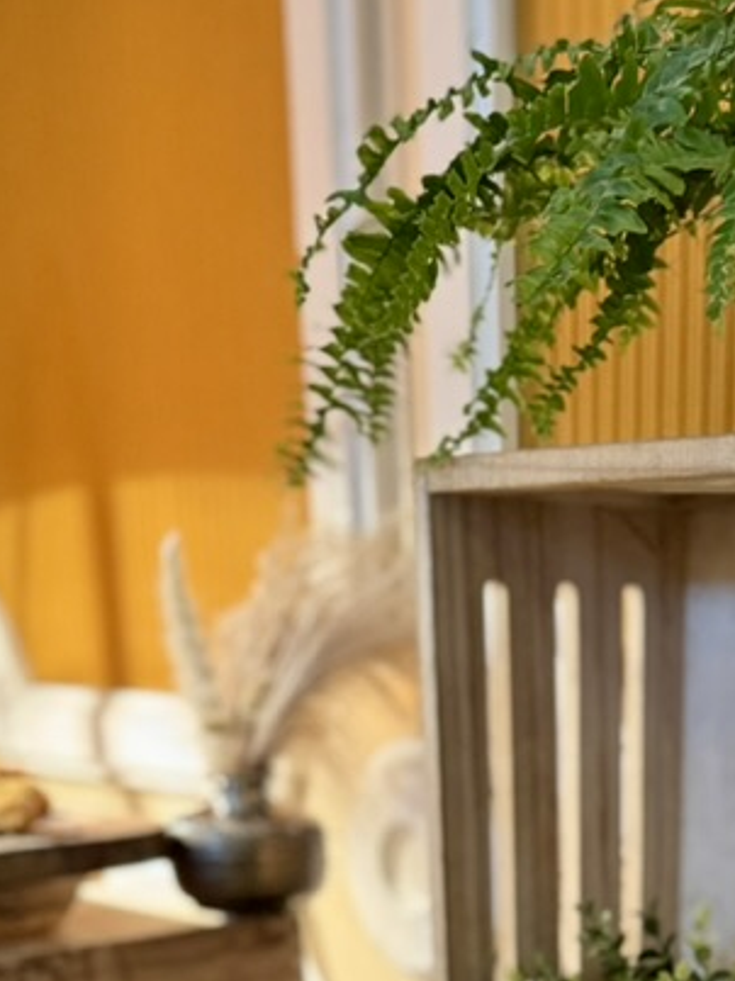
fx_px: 1728
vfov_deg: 27.3
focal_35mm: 61
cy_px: 1222
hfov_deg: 23.4
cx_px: 647
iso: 320
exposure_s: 1/50
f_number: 1.78
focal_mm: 6.76
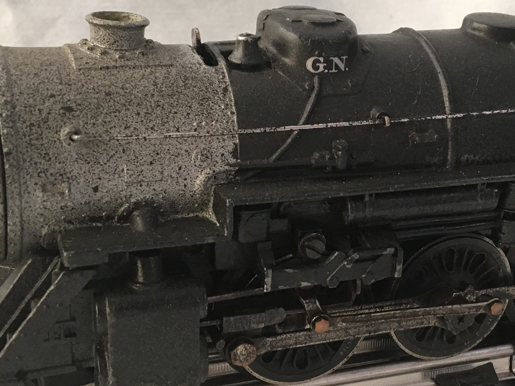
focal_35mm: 61
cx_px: 363
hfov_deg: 31.3
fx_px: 908
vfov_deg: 24.0
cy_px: 177
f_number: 2.2
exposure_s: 1/30
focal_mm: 4.15
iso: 80
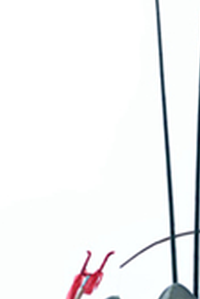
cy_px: 260
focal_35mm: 86
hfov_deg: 15.8
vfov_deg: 23.1
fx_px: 714
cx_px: 175
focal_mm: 24
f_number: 5.6
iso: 100
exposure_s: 1/80
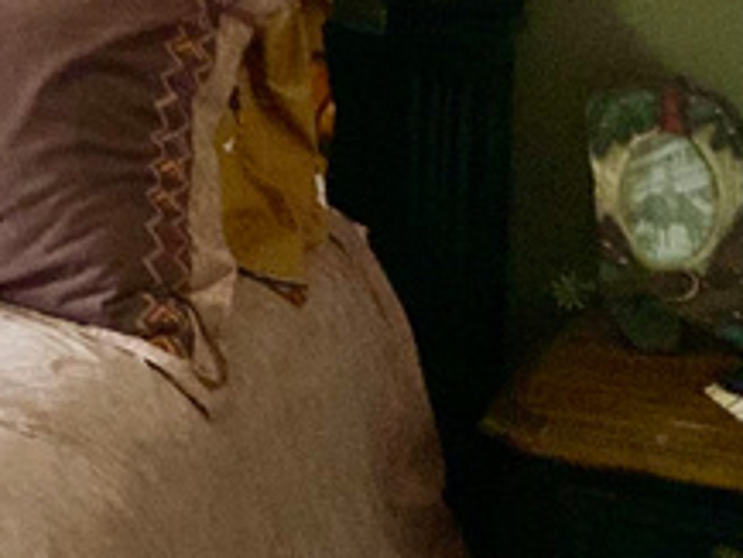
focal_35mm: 137
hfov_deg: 12.9
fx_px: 2942
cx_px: -623
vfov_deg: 10.5
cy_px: -240
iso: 200
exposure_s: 1/60
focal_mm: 3
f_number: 1.8
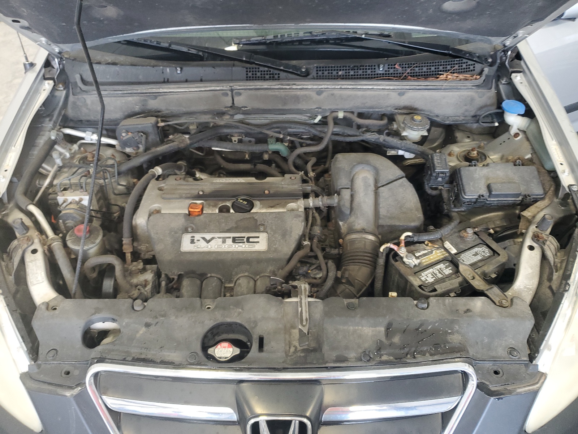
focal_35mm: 26
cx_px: 289
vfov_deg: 53.1
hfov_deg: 67.3
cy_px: 217
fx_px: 434
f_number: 1.5
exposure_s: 1/60.2
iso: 92
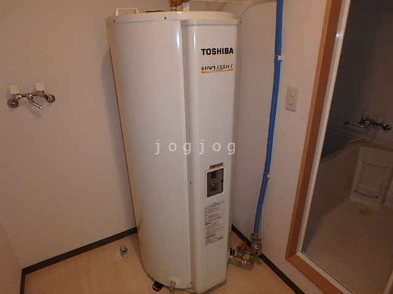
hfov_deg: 79.0
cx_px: 196
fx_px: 238
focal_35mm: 21
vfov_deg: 63.4
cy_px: 147
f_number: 3.5
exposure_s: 1/30
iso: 400
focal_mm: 3.7
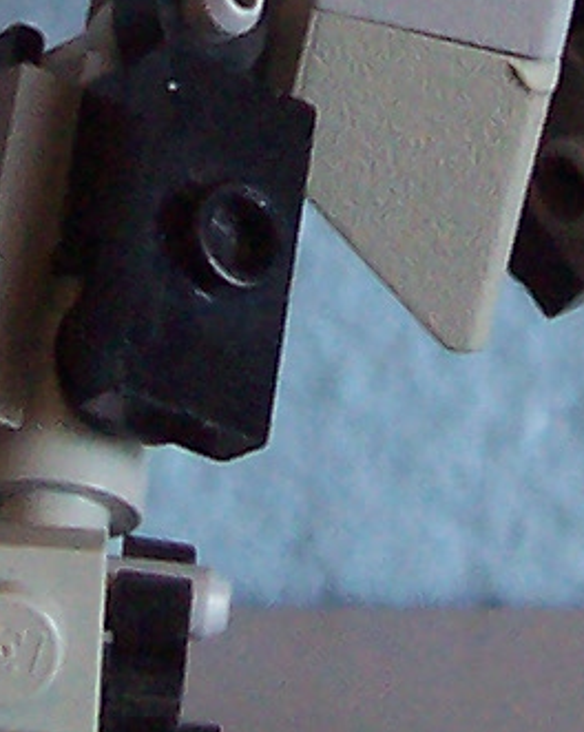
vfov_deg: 8.6
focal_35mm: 222
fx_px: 4805
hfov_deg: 7.0
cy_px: -186
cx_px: 387
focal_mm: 5.6
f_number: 2.8
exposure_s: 1/20
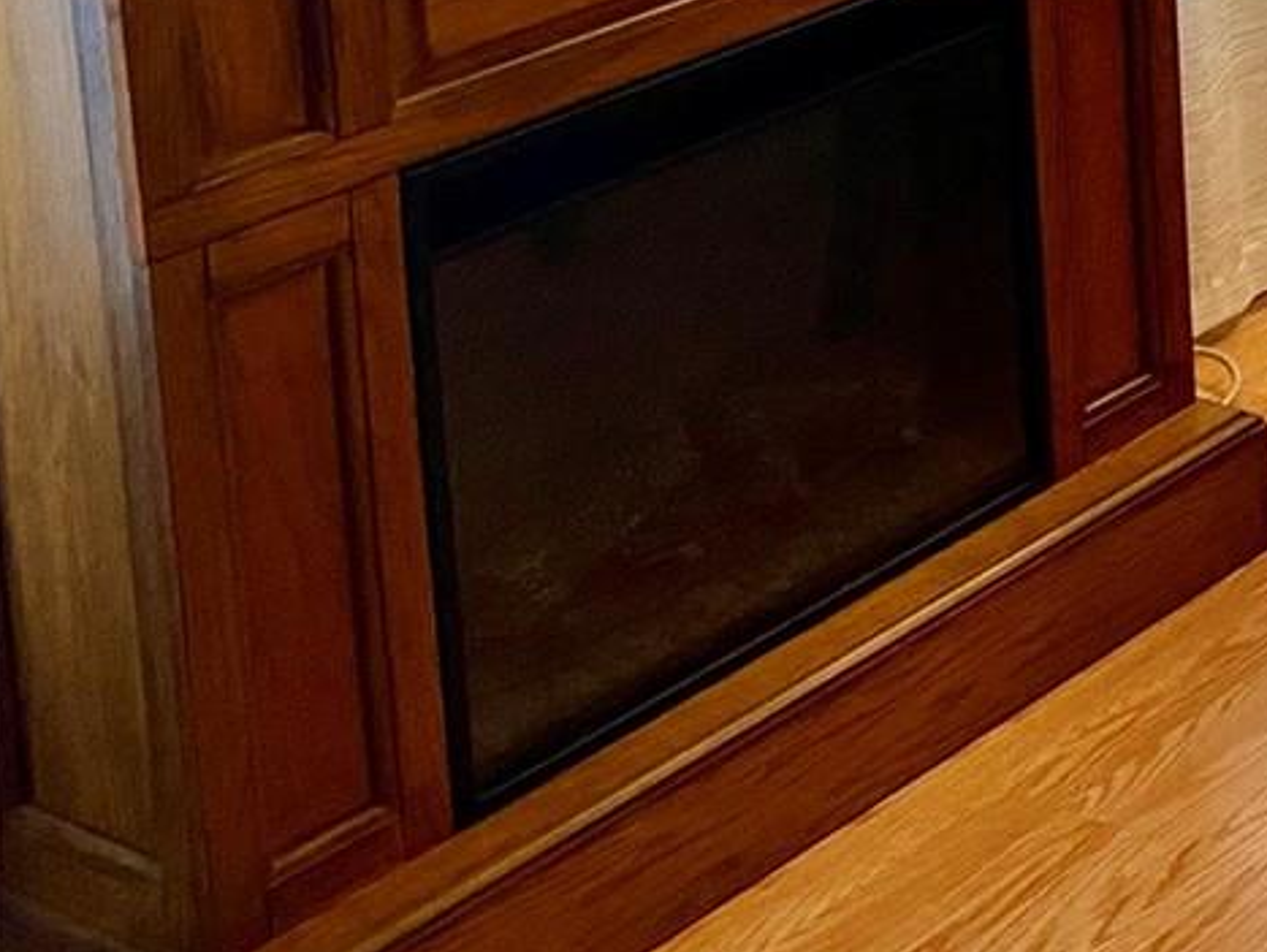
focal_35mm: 89
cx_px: 2154
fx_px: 3260
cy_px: -537
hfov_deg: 18.2
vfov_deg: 15.2
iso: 125
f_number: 1.8
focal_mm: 4.25
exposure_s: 1/60
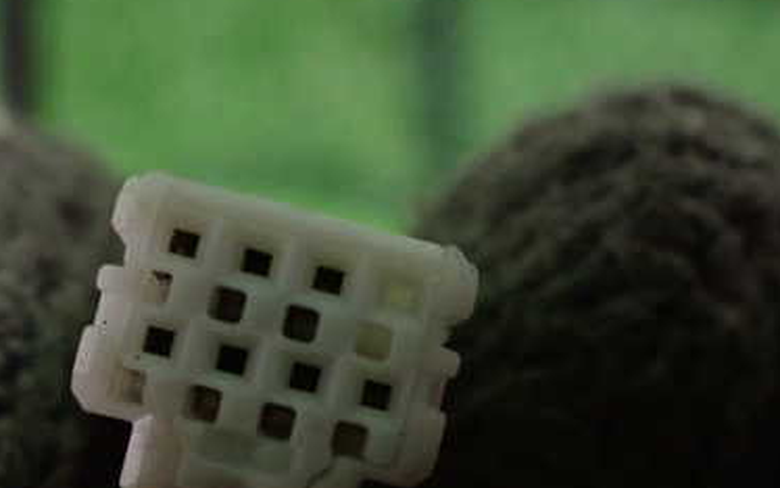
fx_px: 1084
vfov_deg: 25.0
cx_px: 348
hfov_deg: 39.5
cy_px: 371
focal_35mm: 51
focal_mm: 5.4
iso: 1000
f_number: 2.3
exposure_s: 1/30
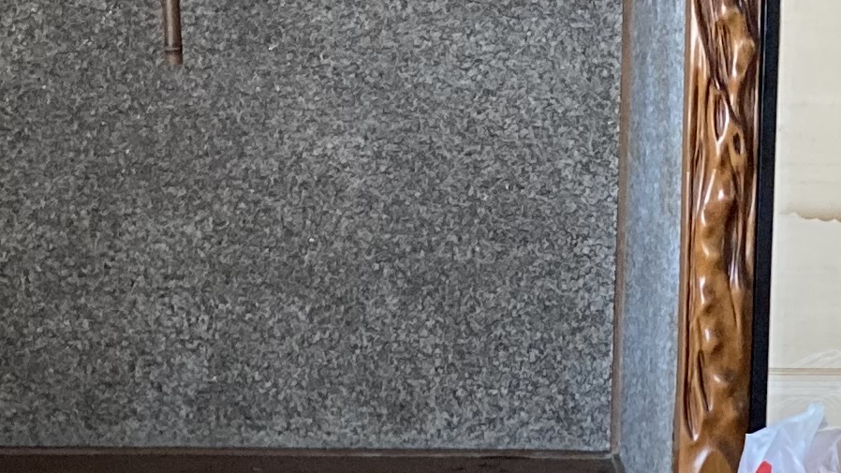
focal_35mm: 137
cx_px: 808
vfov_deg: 8.9
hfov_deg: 15.4
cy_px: 194
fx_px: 3055
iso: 250
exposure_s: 1/60
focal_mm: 3.99
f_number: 1.8
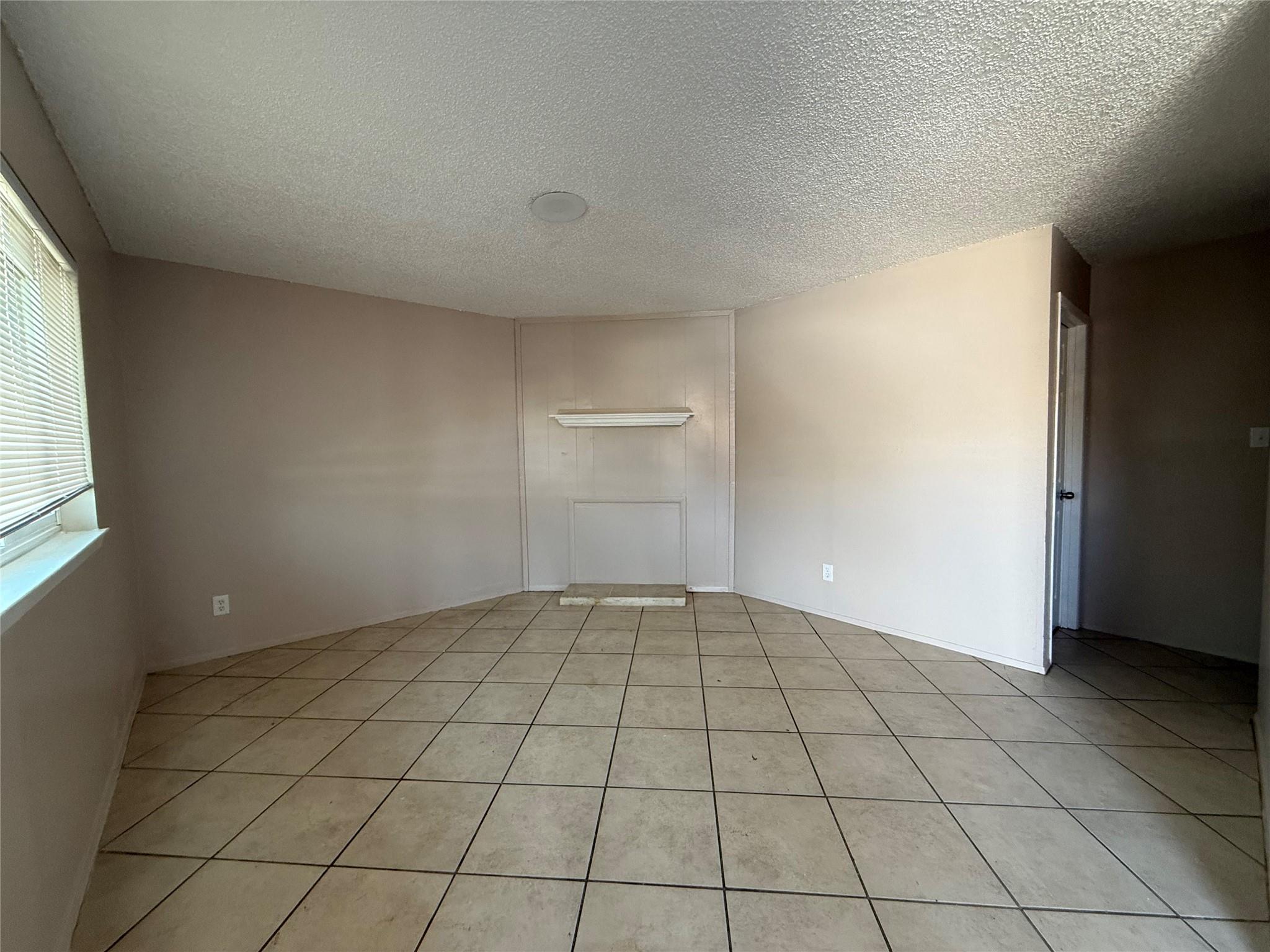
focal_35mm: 14
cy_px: 476
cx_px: 635
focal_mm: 2.22
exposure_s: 1/99
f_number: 2.2
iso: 200
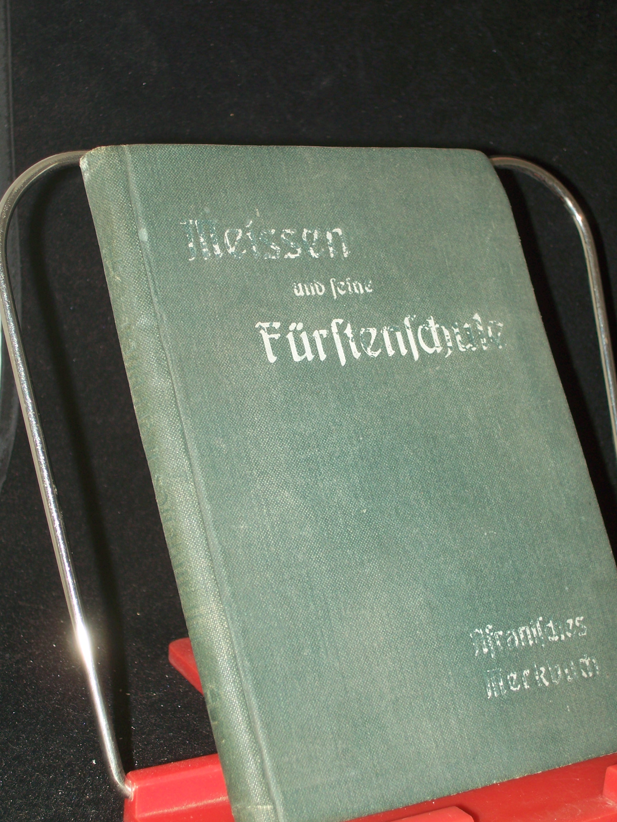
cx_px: 308
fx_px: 1569
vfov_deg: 29.4
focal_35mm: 66
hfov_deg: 22.3
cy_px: 411
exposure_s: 1/80
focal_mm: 11
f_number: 3.6
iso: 80
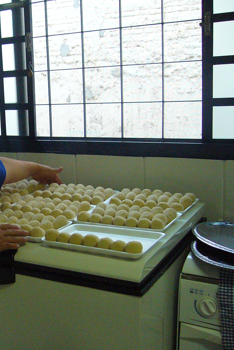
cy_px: 175
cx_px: 15
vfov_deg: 40.3
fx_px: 478
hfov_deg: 26.4
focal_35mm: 49
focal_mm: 5.8
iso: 400
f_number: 2.8
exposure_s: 1/160
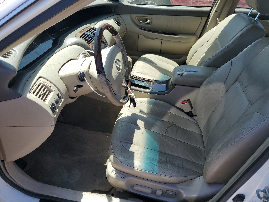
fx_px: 202
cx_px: 134
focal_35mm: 26
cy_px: 101
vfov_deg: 53.1
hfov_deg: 67.3
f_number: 1.5
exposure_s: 1/1111
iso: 50
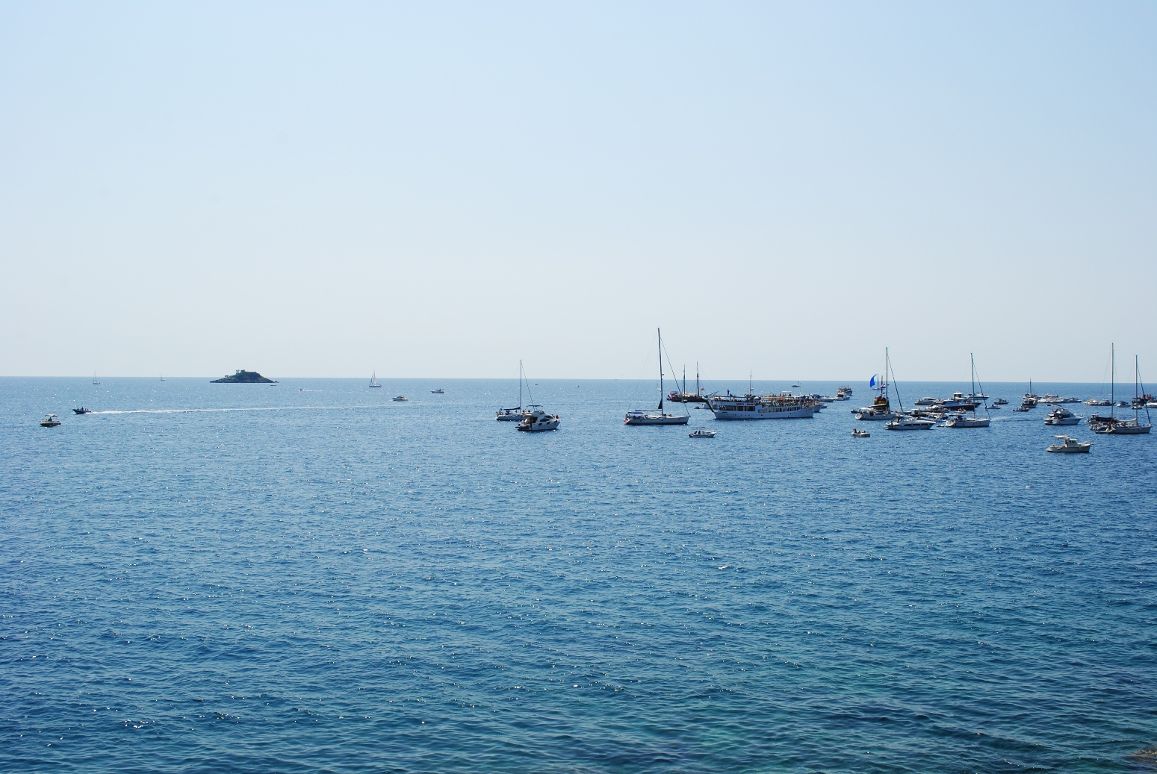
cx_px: 578
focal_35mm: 39
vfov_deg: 34.3
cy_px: 387
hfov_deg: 49.5
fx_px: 1255
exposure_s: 1/320
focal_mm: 26
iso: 100
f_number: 10
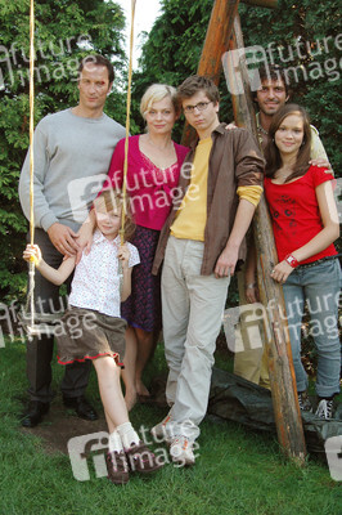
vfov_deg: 42.4
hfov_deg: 28.9
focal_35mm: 46
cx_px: 171
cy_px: 258
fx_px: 664
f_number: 8
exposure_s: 1/200
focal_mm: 31
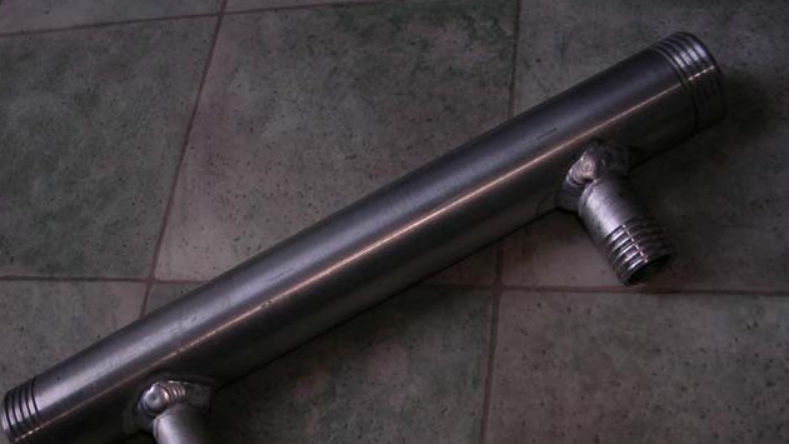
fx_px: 879
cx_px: 391
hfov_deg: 48.4
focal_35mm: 42
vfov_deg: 28.3
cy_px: 275
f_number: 2.8
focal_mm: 5.8
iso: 50
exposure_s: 1/60.1
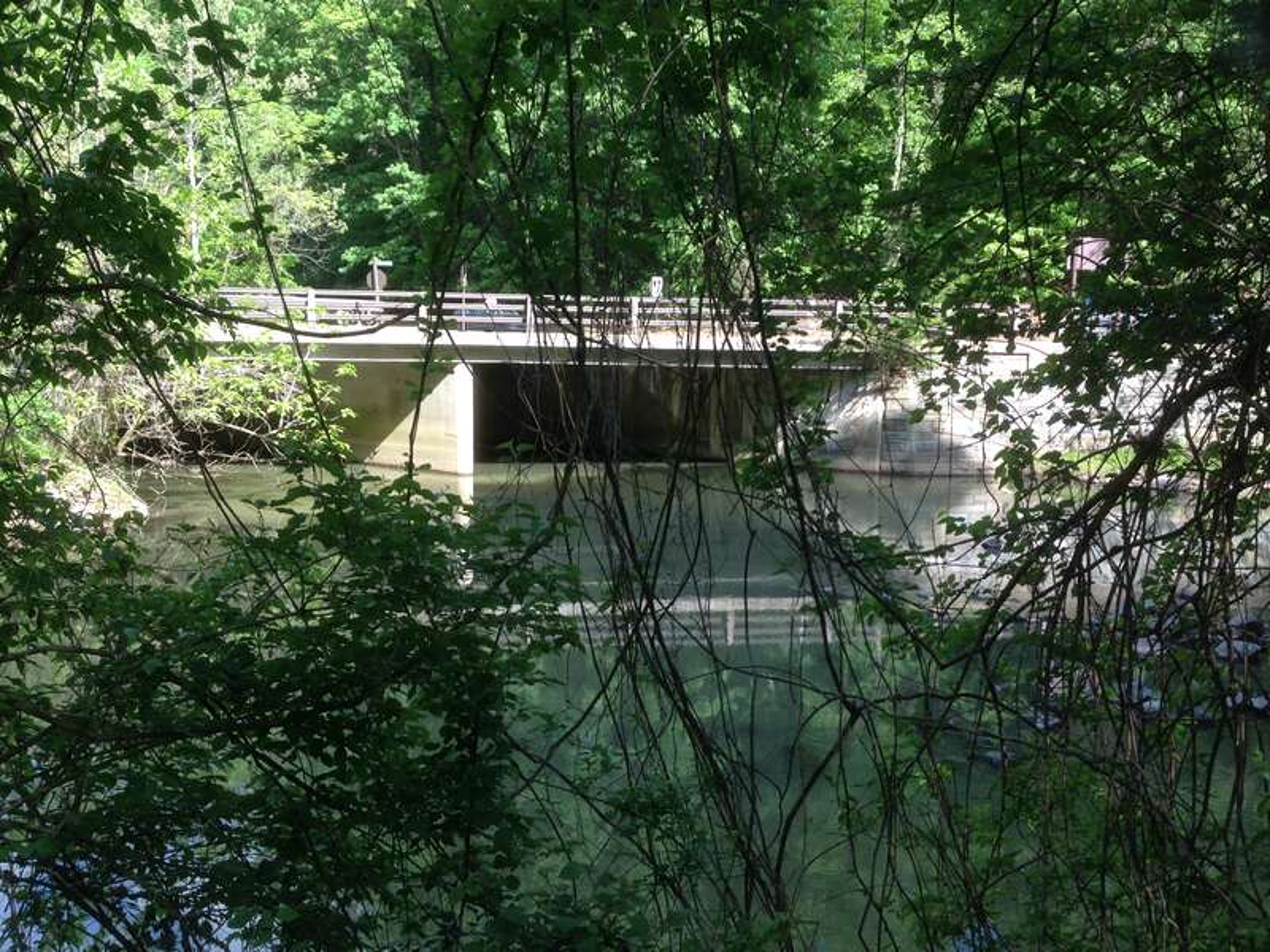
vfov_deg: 42.9
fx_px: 1211
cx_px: 635
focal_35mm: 33
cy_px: 476
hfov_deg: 55.4
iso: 50
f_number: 2.4
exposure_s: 1/199
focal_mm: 4.12
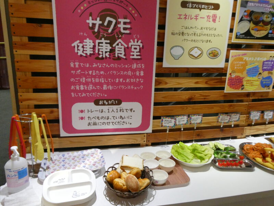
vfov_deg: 49.7
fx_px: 222
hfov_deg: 63.4
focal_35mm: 28
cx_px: 137
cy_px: 103
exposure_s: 1/80
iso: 800
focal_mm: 5
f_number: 3.5
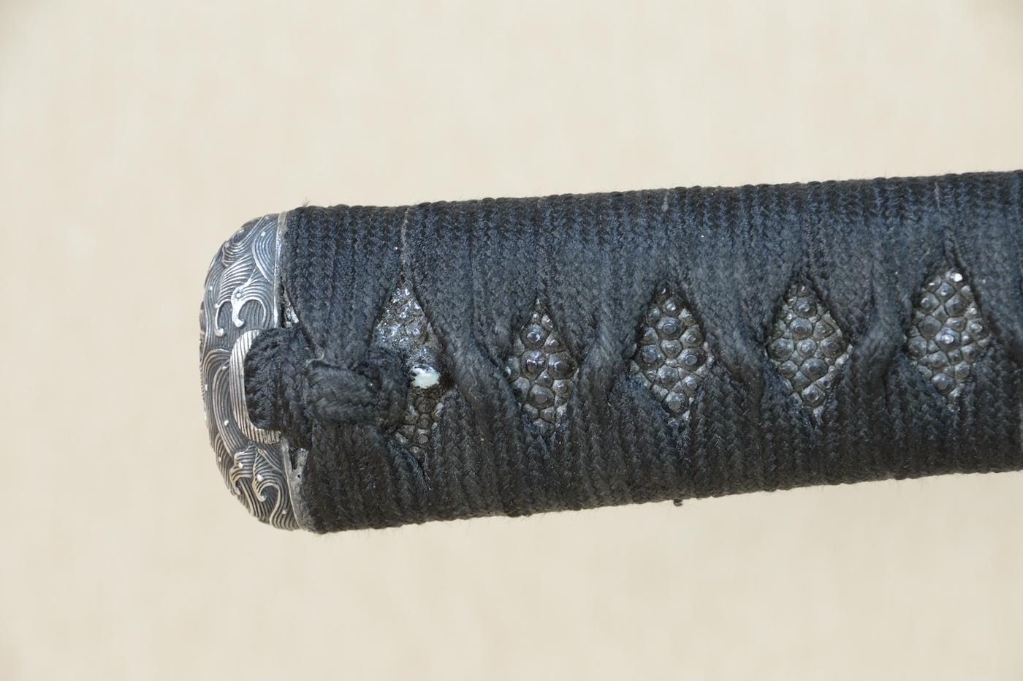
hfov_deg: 10.2
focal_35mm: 202
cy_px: 340
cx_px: 512
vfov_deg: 6.8
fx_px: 5750
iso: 400
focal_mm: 135
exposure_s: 1/2
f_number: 11
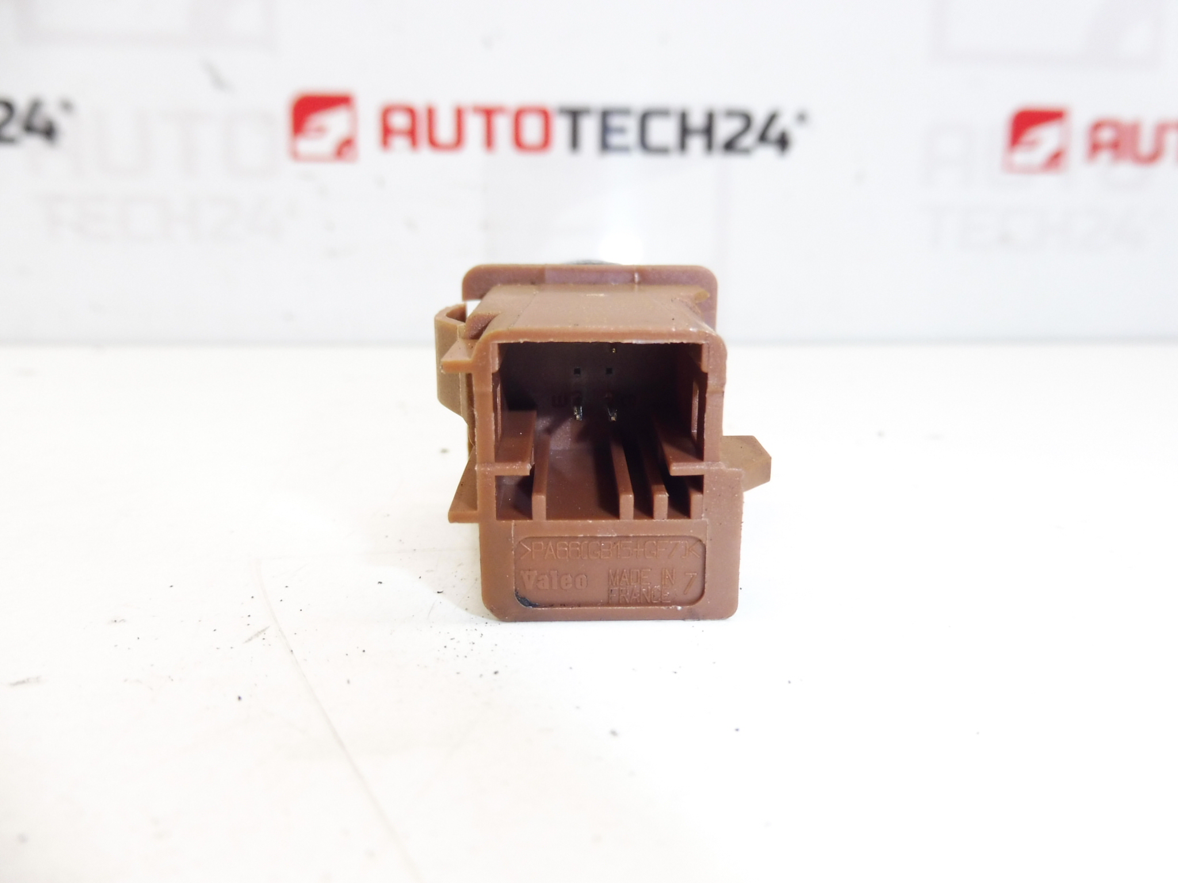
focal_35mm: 24
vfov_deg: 56.8
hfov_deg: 71.6
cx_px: 589
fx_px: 817
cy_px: 442
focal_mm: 4.3
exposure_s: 1/60
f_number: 3.5
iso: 200
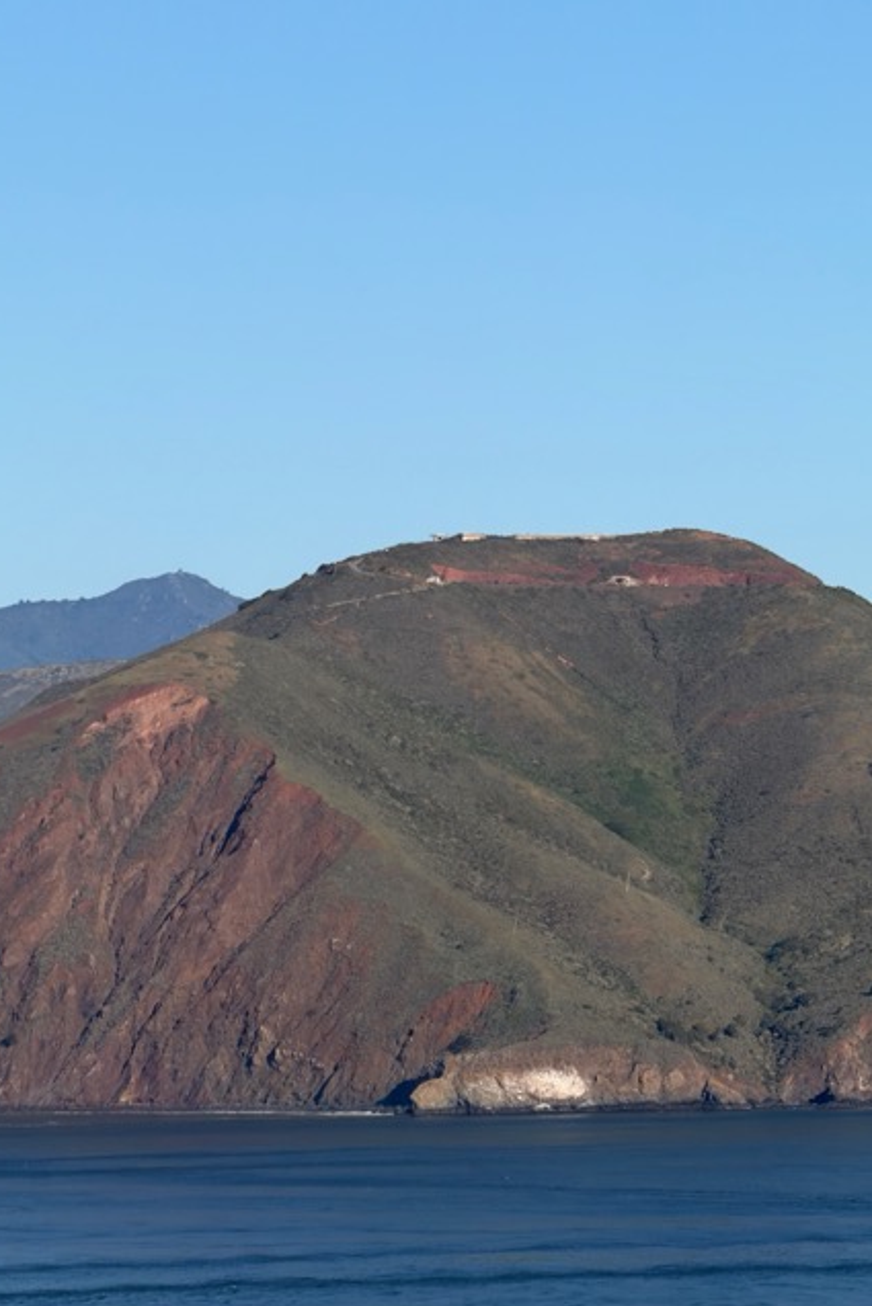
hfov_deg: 6.6
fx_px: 7589
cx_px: 466
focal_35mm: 209
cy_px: 652
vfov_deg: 9.8
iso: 16
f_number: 2.8
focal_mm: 16.89
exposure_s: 1/908
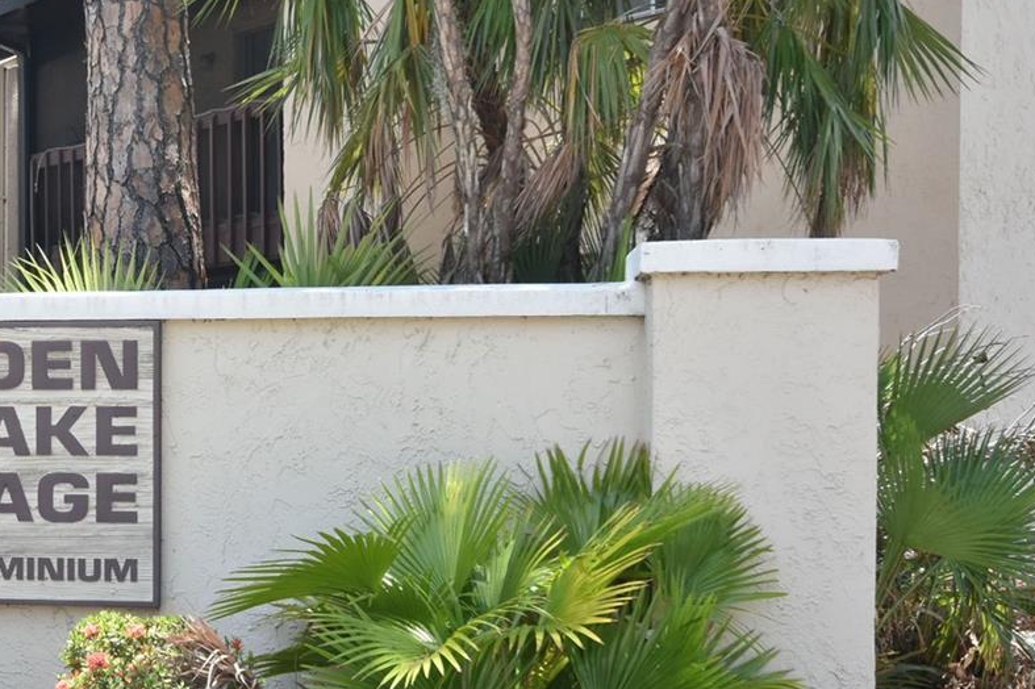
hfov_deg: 31.6
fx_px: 1753
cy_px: 435
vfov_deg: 22.2
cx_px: 139
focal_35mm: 61
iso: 400
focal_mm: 20
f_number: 8
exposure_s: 1/250
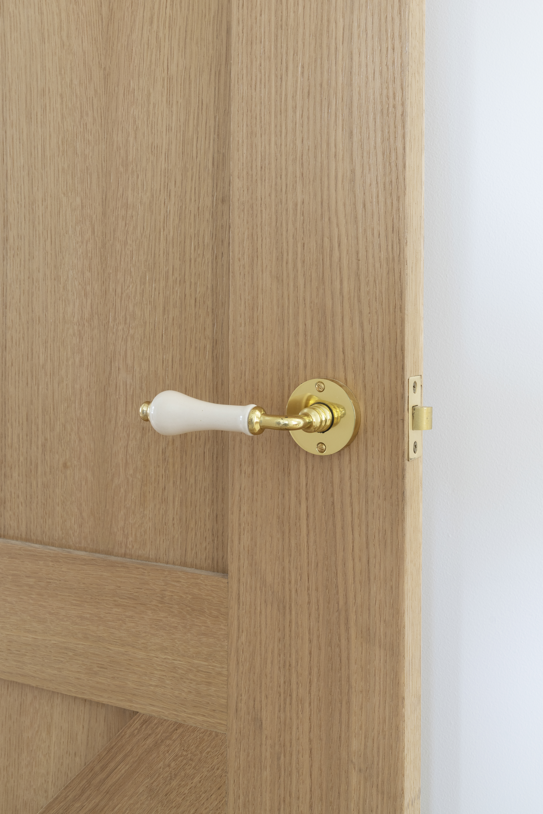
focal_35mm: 35
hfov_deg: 37.9
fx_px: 792
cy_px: 407
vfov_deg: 54.4
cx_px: 272
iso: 250
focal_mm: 35
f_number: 11
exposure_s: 1/2
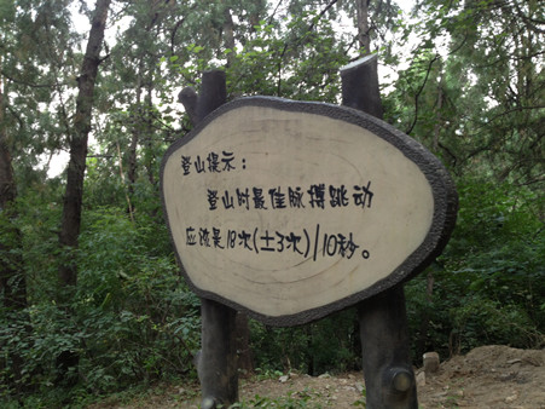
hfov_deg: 52.6
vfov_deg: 40.7
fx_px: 551
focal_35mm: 35
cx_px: 272
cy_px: 204
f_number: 2.4
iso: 64
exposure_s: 1/20
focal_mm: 4.28
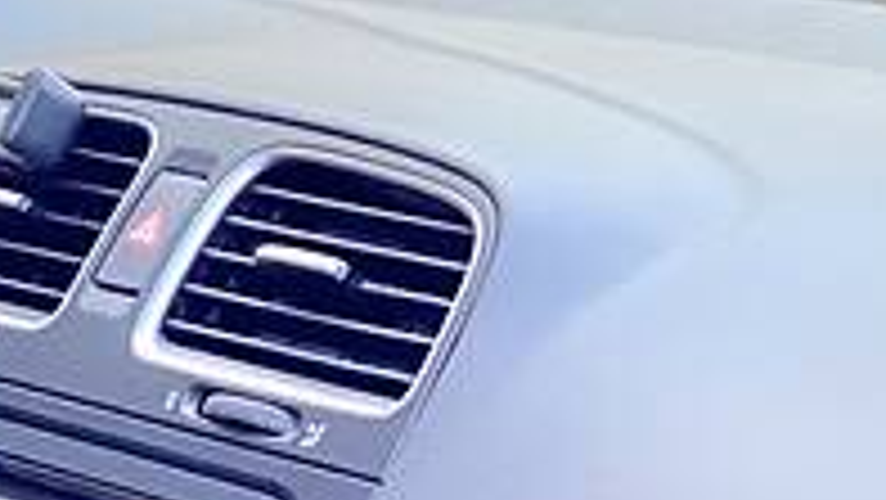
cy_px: 914
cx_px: 297
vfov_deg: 5.2
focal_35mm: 230
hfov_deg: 9.4
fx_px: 5406
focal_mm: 6
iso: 250
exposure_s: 1/103
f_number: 2
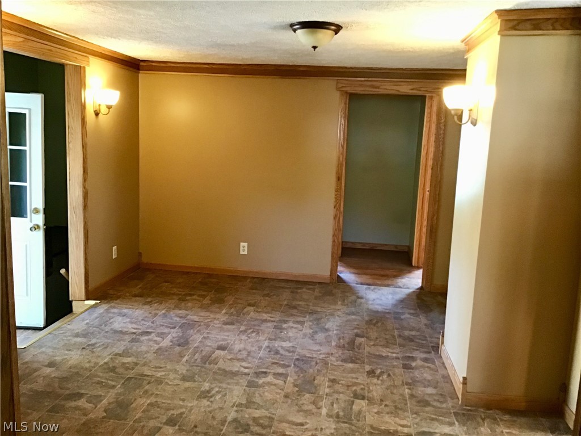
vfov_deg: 45.4
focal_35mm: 31
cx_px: 290
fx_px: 520
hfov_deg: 58.4
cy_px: 218
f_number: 2.4
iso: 200
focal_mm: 3.3
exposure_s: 1/17
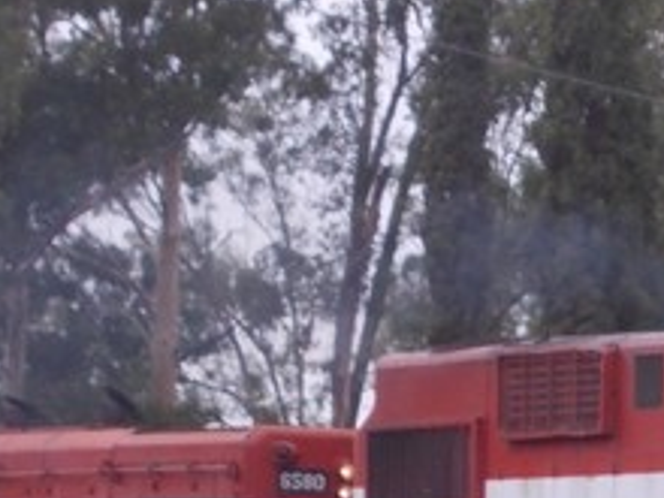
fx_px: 6407
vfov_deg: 4.4
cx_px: 718
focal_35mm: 334
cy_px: 534
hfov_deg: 5.9
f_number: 5.3
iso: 80
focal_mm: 13.6
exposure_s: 1/200
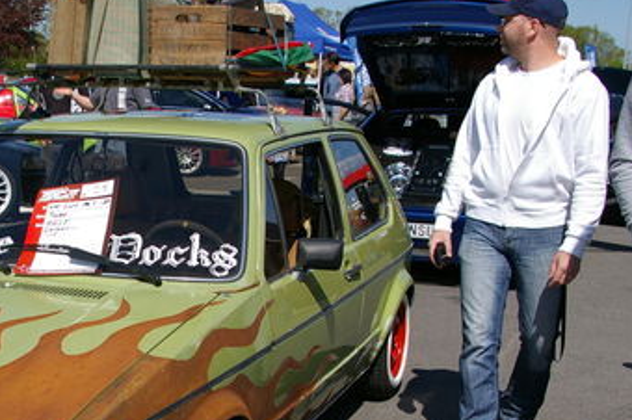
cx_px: 102
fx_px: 1139
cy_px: 294
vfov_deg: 20.8
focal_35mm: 65
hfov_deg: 30.1
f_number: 9
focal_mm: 23
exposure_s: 1/500
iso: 200
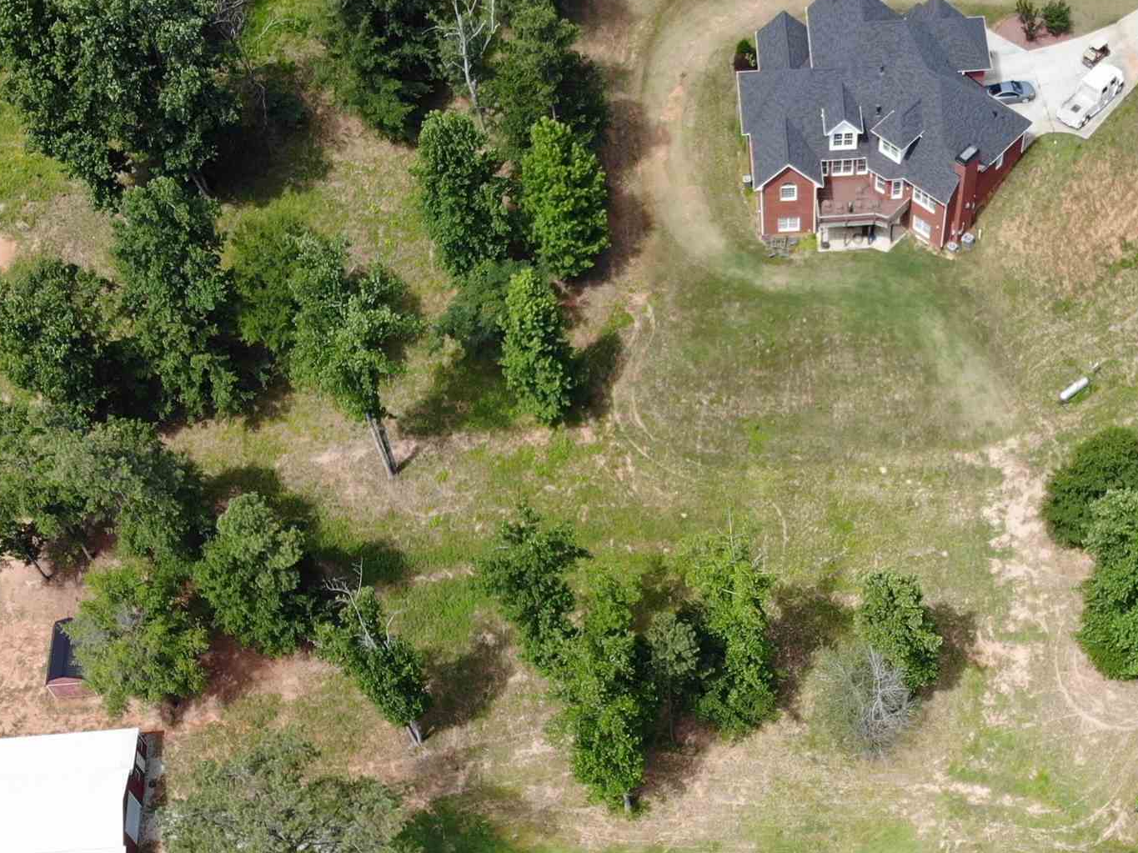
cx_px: 802
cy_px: 600
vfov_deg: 26.8
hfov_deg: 35.0
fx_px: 1775
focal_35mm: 54
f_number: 2.8
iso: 100
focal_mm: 4.5
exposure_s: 1/435
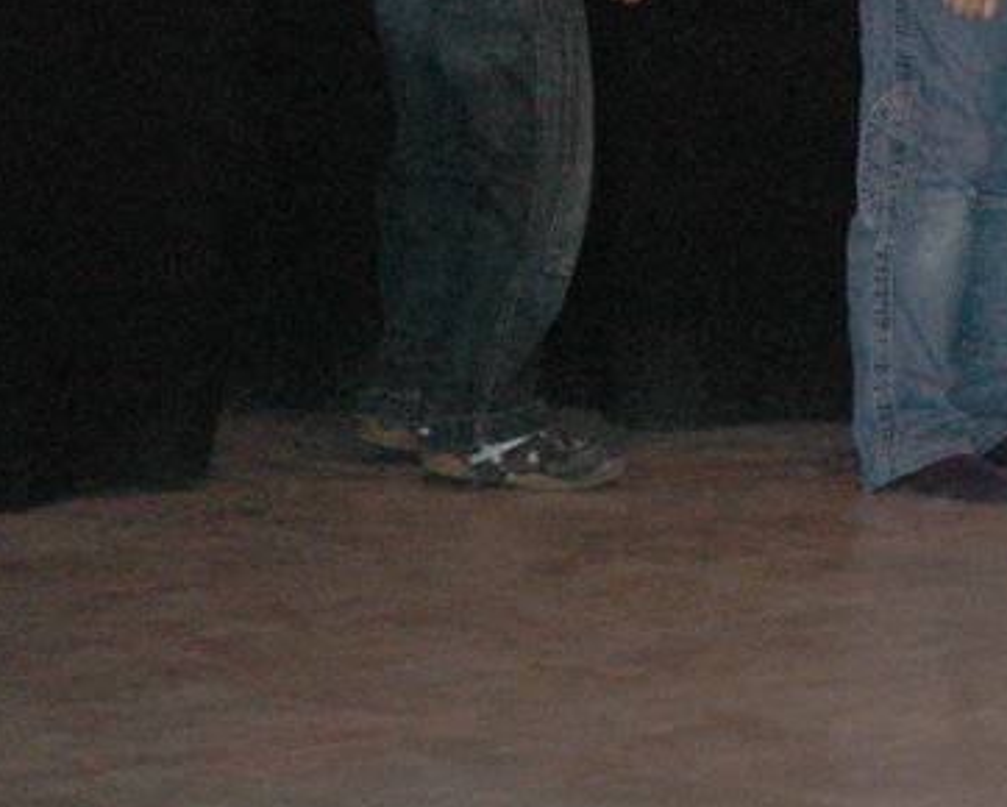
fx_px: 8707
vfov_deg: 5.3
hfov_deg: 6.4
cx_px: 1986
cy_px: -181
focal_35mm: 292
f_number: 5
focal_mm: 50
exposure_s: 1/60
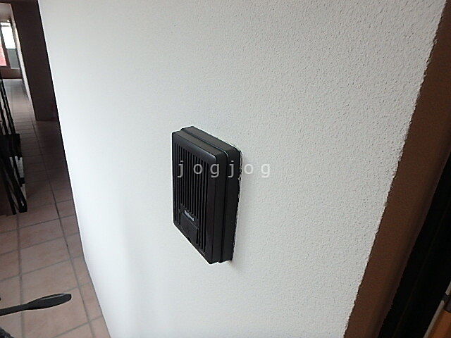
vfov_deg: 63.4
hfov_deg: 79.0
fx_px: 274
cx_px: 226
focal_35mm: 21
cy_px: 169
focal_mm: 3.7
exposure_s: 1/40
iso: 200
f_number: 3.5
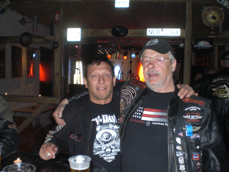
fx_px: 251
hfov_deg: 49.0
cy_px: 86
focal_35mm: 38
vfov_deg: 37.7
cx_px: 114
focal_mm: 6.3
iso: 200
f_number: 3.1
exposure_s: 1/60
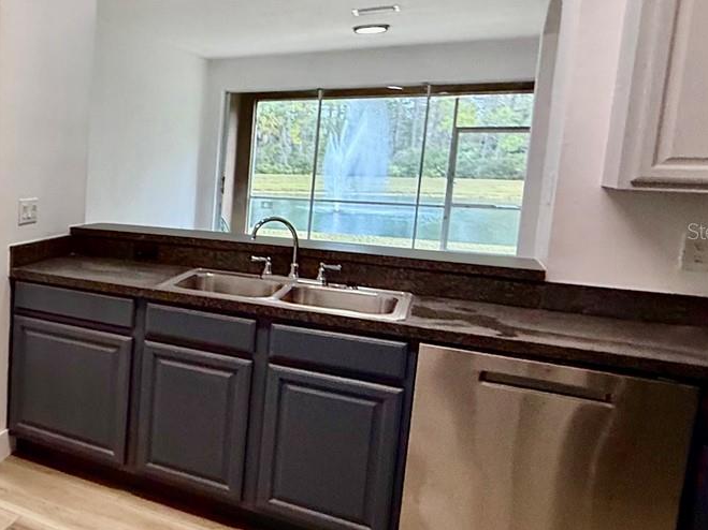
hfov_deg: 42.4
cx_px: -71
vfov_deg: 41.7
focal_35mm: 34
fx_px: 695
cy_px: 231
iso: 160
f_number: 2.2
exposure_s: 1/120
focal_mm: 2.22
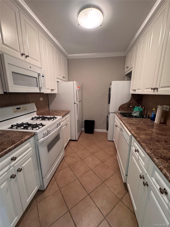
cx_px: 85
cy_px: 114
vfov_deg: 102.1
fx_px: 92
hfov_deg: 85.7
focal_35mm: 14
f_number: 2.2
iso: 250
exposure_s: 1/60
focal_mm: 2.22
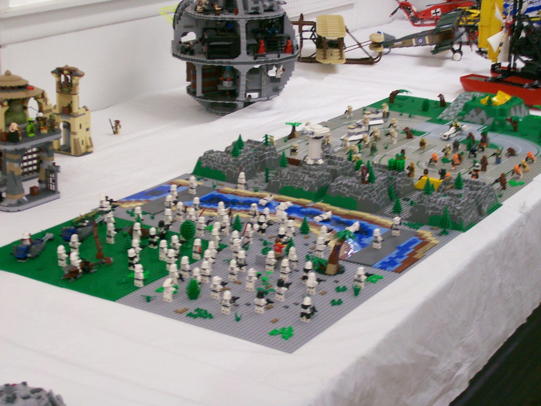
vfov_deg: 21.0
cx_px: 270
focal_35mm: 70
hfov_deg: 27.8
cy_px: 203
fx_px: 1094
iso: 160
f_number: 3.8
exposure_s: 1/13.6
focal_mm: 11.6
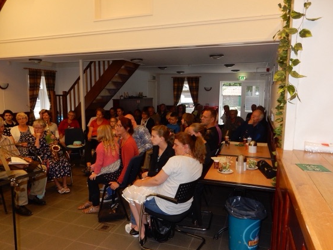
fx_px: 260
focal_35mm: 27
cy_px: 129
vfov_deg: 51.3
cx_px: 159
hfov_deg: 65.3
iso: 280
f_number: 3.7
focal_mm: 4.5
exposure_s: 1/30
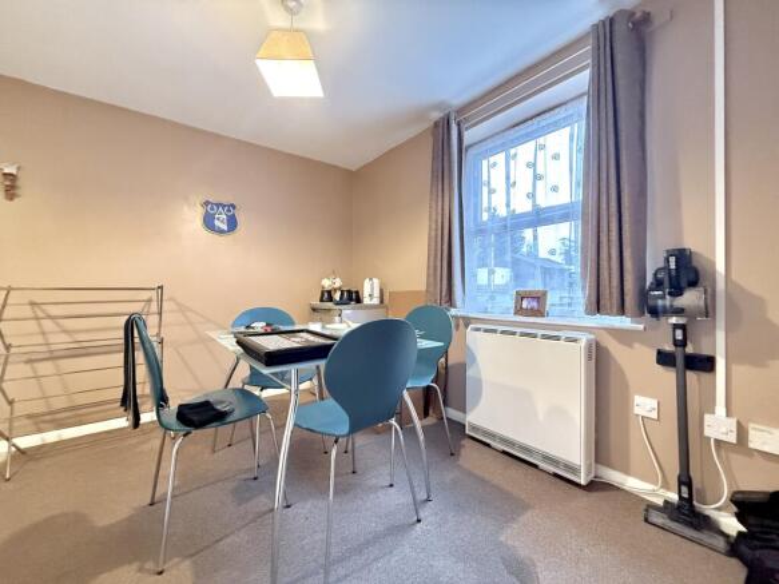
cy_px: 292
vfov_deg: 85.7
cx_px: 390
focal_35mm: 14
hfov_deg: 102.1
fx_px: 315
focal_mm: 2.22
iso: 800
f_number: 2.2
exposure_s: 1/60
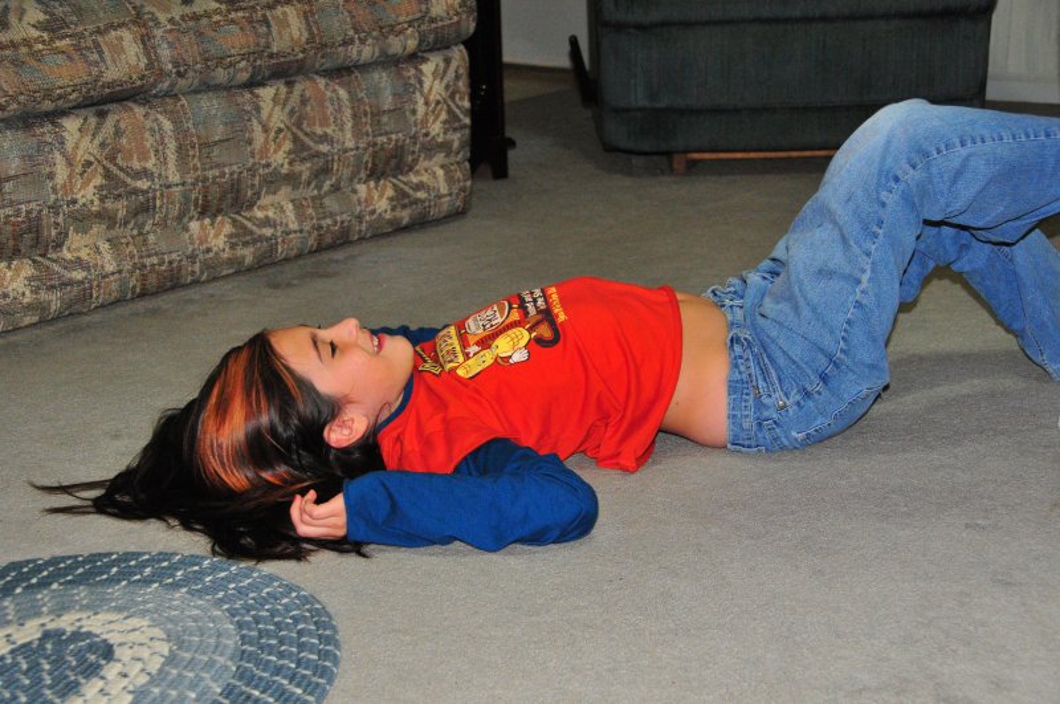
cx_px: 530
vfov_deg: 19.7
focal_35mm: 69
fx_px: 2029
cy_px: 352
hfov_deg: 29.3
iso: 1600
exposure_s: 1/60
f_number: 5.6
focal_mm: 46
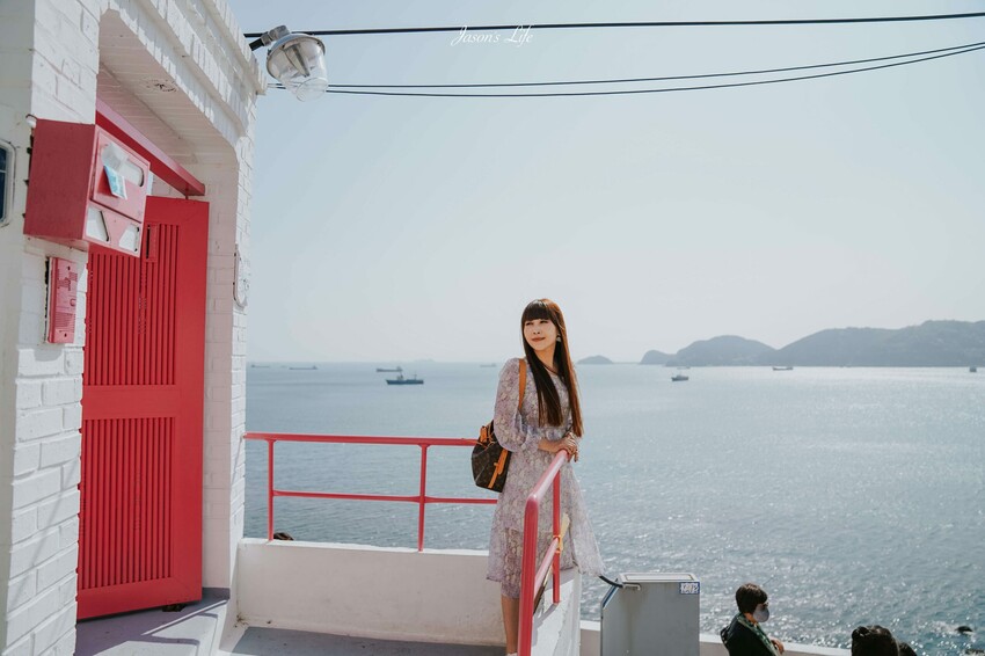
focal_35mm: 24
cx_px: 492
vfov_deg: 53.1
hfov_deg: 73.8
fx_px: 656
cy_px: 328
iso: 100
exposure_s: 1/2500
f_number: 2.8
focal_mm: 24
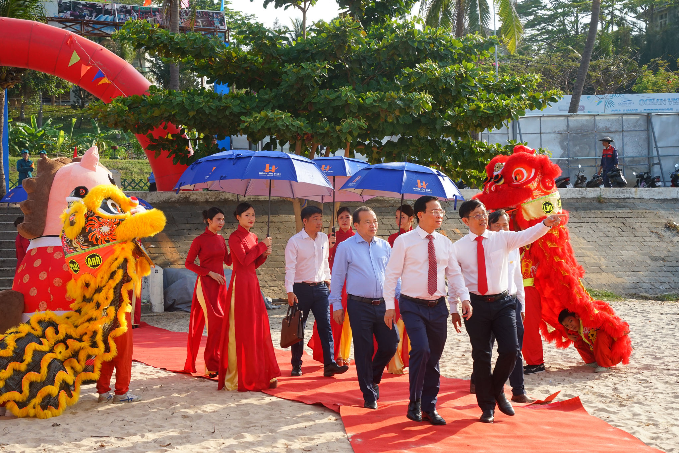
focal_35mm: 61
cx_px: 340
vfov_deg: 22.3
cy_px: 226
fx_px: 1150
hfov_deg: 32.9
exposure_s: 1/500
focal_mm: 61
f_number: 10
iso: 800
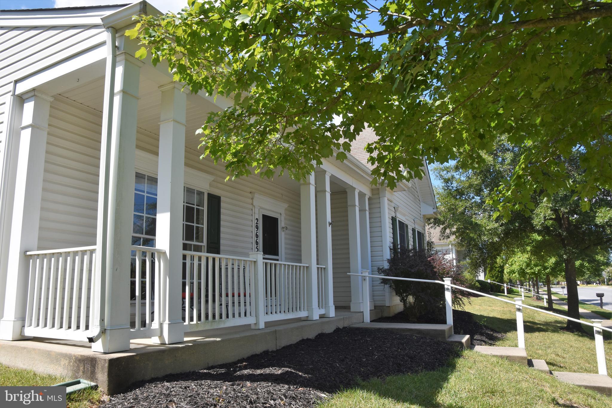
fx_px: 408
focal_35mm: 24
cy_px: 204
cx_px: 306
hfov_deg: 73.7
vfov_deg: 53.1
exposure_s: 1/250
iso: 200
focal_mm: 16
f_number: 8
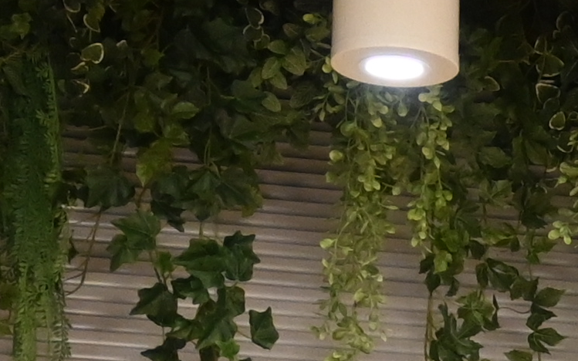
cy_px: 971
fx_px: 3938
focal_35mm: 250
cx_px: 1168
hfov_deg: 8.0
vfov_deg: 5.0
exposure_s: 1/125
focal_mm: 22
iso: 1400
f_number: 4
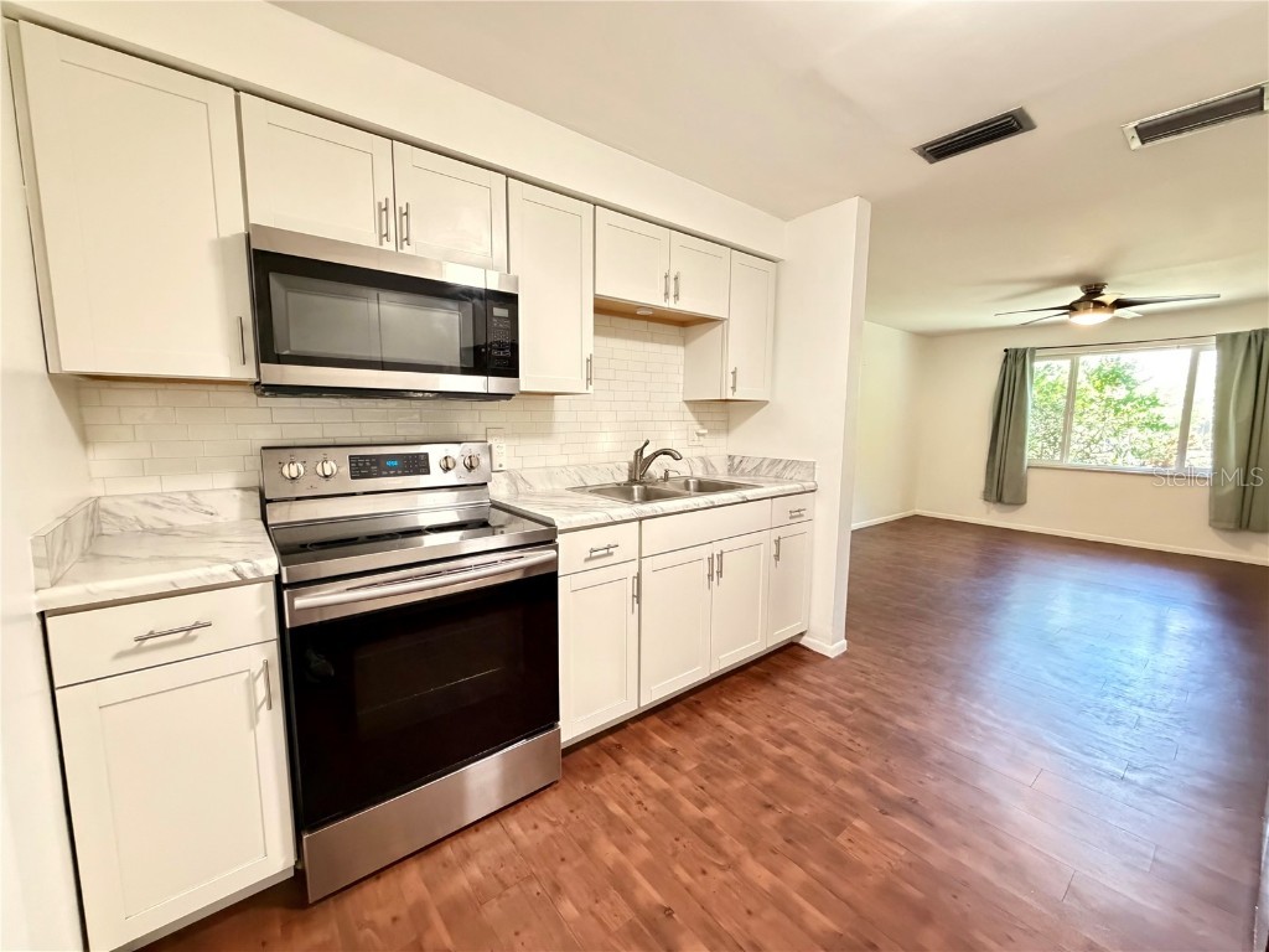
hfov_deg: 102.1
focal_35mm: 14
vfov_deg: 85.7
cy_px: 476
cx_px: 634
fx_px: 513
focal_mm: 2.22
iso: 1250
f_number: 2.2
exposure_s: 1/30
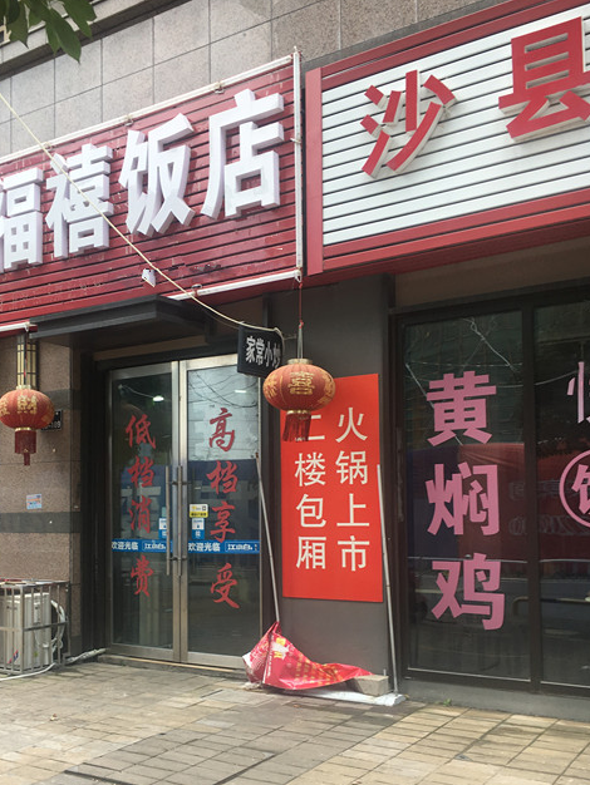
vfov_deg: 49.7
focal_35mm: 37
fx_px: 840
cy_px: 482
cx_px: 227
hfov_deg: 38.5
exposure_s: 1/218
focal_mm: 4.15
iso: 25
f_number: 2.2
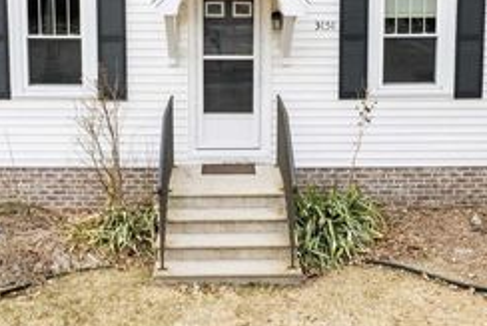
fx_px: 609
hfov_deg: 43.5
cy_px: 37
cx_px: 224
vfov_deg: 28.8
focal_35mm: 45
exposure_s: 1/80
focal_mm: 8.38
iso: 100
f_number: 2.8
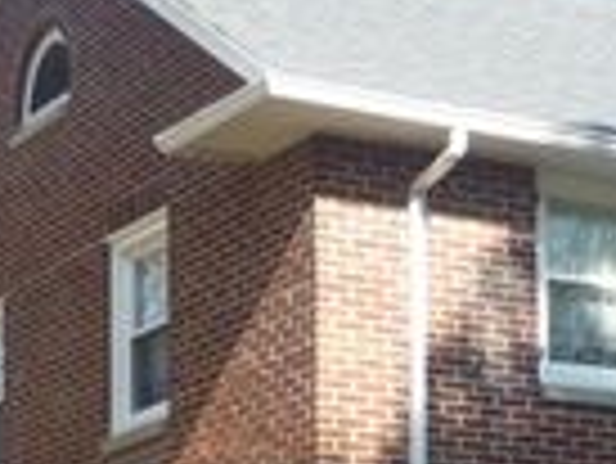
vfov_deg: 10.4
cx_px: 620
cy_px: 651
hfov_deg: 14.0
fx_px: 2476
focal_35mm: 139
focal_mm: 5.6
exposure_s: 1/200
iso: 100
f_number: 3.6
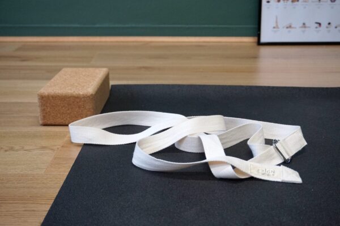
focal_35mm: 45
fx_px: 425
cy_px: 113
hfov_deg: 43.6
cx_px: 170
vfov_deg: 29.8
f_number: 5
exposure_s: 1/160
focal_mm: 30
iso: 1600
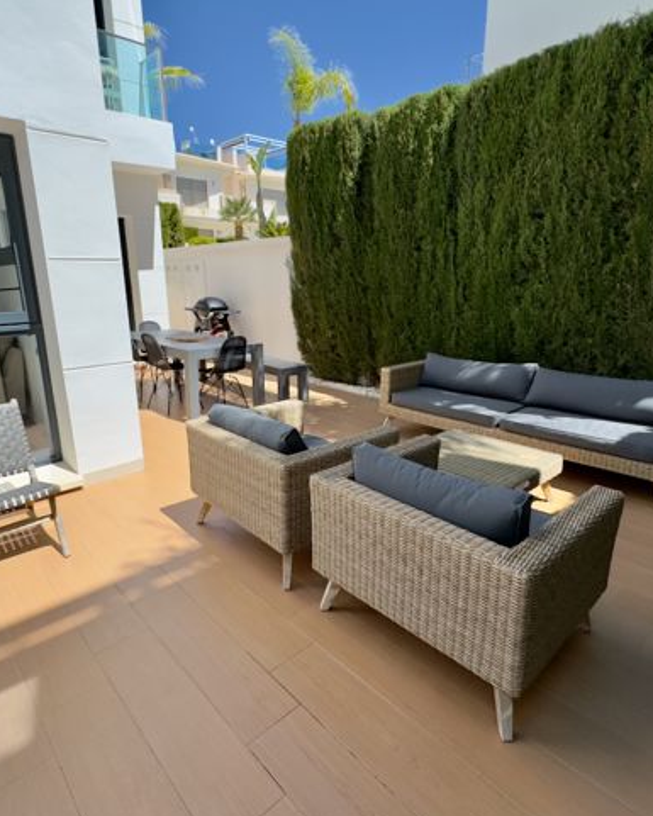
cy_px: 405
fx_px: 483
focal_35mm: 20
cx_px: 308
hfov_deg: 68.1
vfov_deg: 80.4
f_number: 2.2
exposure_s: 1/1506
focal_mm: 2.22
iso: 50
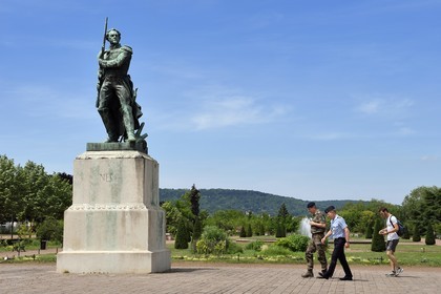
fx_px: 857
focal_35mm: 70
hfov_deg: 28.8
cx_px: 220
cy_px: 147
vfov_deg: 19.5
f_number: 14
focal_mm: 70
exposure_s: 1/250
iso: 200
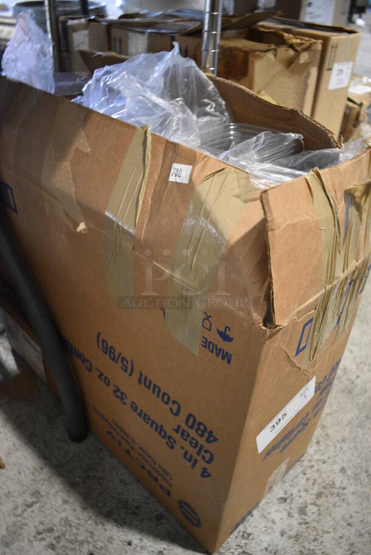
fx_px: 463
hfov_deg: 43.7
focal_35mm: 30
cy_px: 278
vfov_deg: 61.9
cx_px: 186
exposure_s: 1/125
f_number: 3.5
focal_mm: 20
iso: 4000
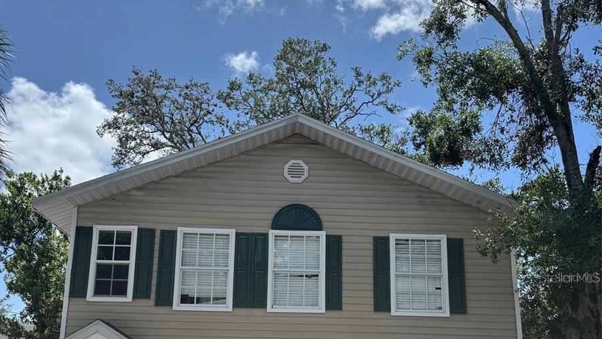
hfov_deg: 56.6
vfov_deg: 32.7
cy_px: 277
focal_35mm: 35
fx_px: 559
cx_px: 300
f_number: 1.78
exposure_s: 1/4950
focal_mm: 6.76
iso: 80
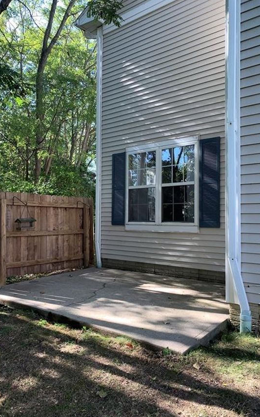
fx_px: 317
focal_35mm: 28
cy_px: 208
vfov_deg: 66.5
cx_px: 117
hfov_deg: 44.5
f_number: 1.8
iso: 25
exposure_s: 1/324
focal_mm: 4.25
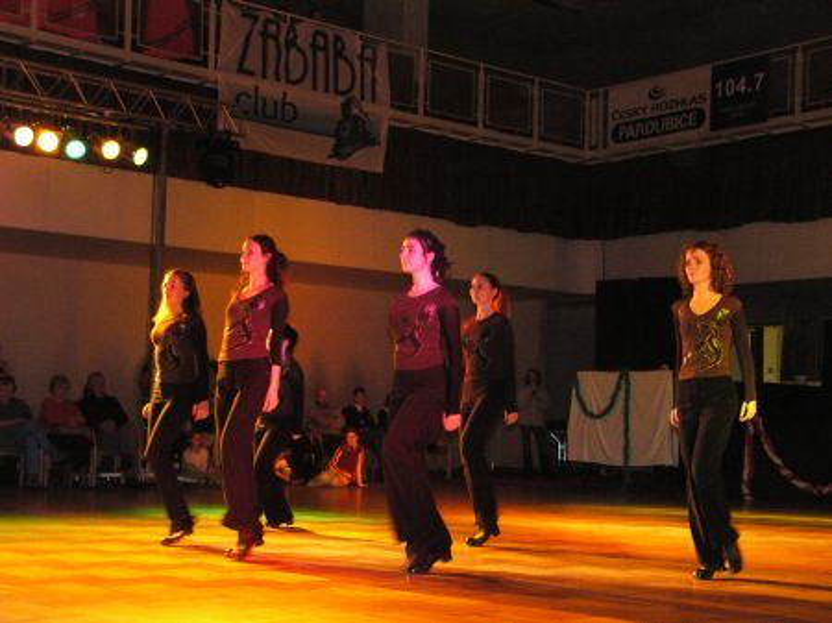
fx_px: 1417
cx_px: 416
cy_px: 312
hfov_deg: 32.7
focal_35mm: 59
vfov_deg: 24.8
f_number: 2.8
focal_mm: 9.8
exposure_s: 1/60
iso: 400
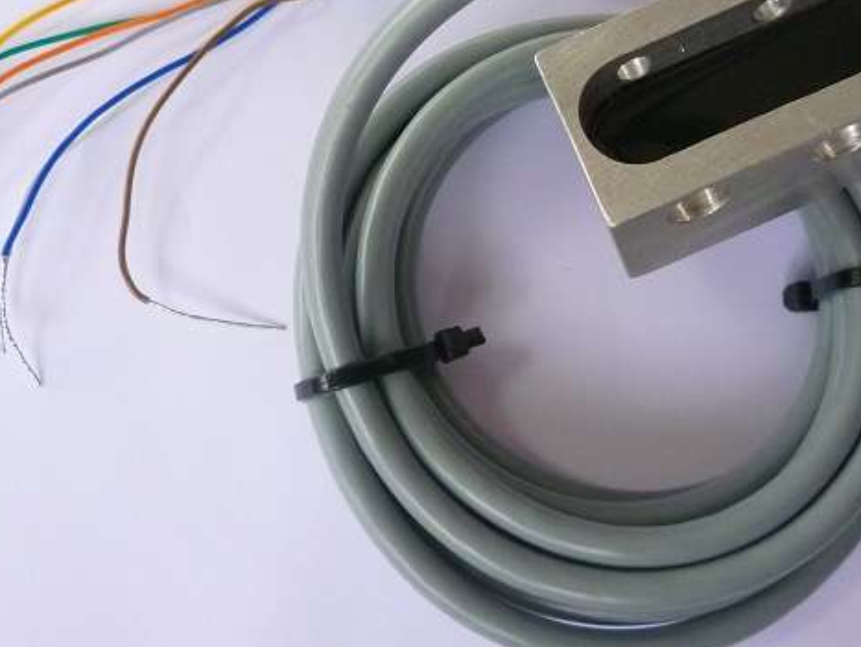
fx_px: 1145
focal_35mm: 46
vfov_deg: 31.2
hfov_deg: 41.0
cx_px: 513
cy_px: 199
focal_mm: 5
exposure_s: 1/30
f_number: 2.8
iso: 400
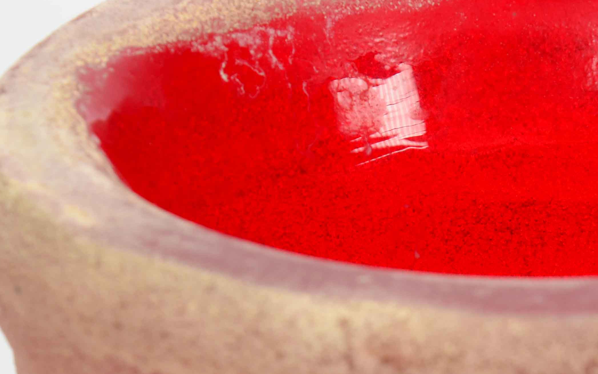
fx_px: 3214
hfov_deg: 10.6
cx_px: 520
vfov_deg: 6.6
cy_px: 359
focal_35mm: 197
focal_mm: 55
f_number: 14
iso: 100
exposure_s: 1/160
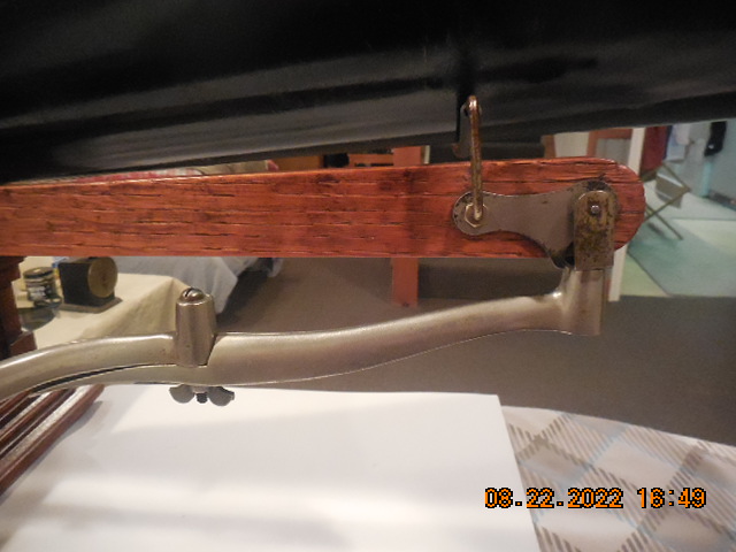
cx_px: 368
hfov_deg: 69.4
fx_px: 532
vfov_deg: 54.9
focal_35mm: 25
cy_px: 276
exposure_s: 1/30
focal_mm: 4.5
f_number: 3.7
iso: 1600
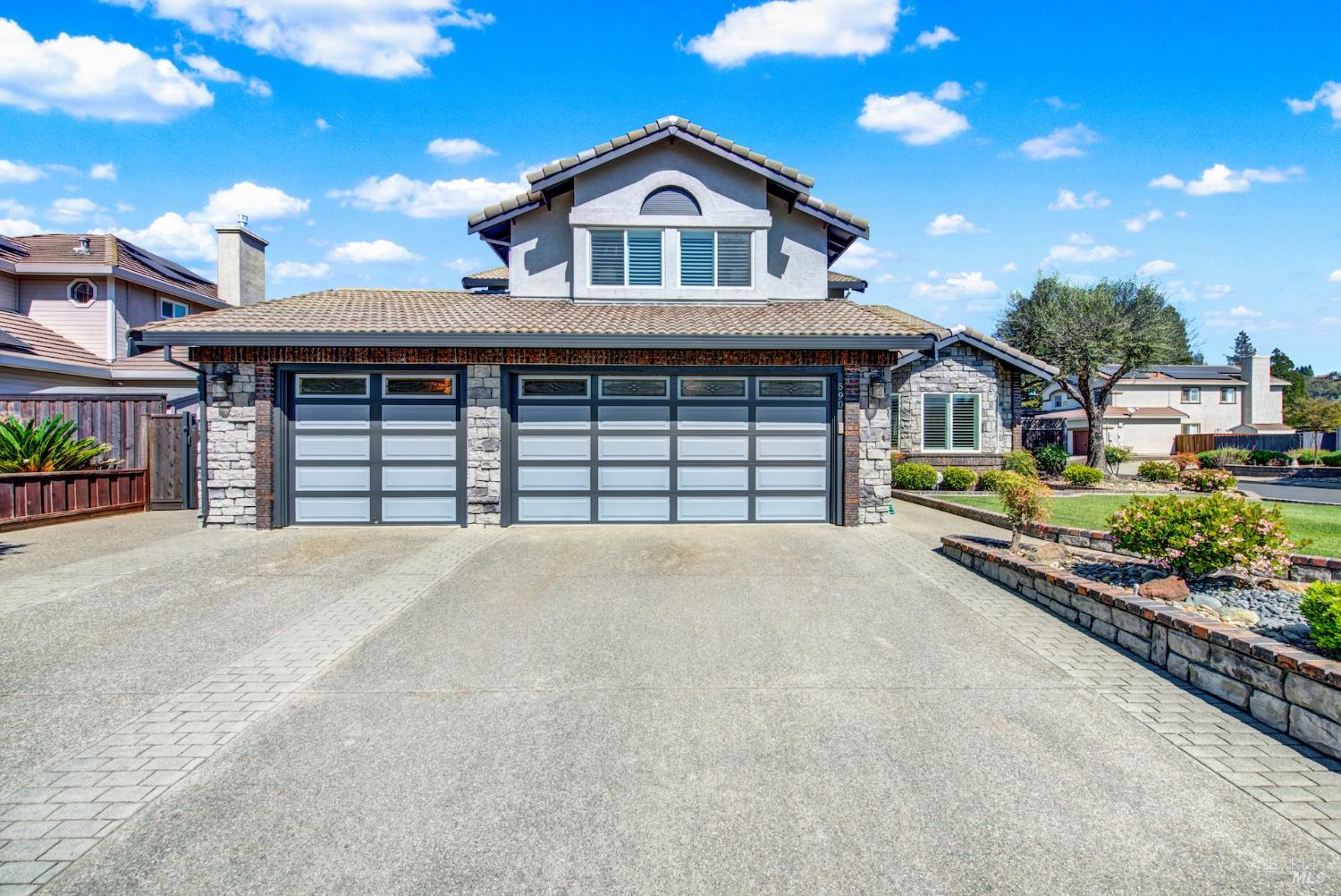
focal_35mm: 14
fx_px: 522
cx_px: 670
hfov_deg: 104.2
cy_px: 448
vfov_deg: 81.3
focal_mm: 14
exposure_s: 1/100
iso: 100
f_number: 14
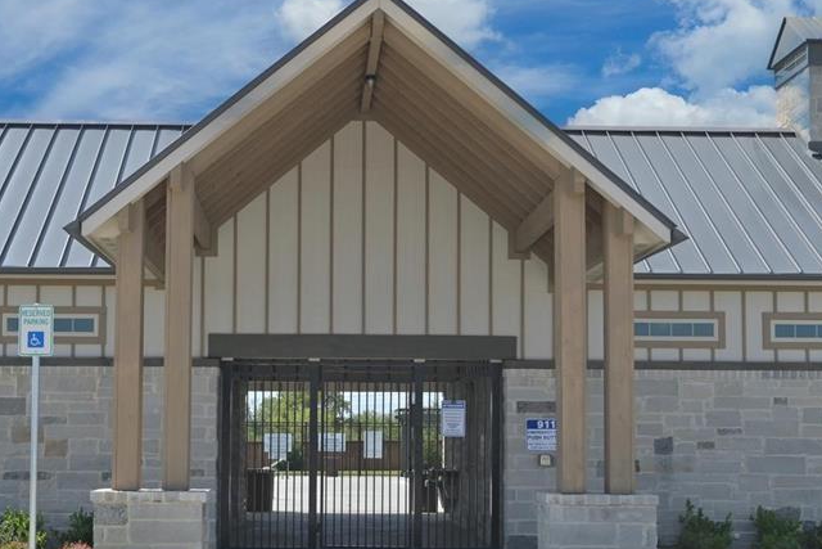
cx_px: 344
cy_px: 383
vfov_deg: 27.8
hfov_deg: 41.0
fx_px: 1096
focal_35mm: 48
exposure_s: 1/500
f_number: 11
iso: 200
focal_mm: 30
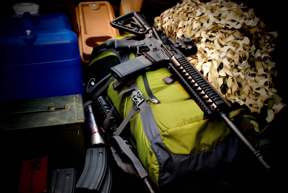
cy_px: 96
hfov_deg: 49.5
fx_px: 312
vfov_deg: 34.3
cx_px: 144
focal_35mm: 39
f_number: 25
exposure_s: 1/2
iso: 100
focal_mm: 26
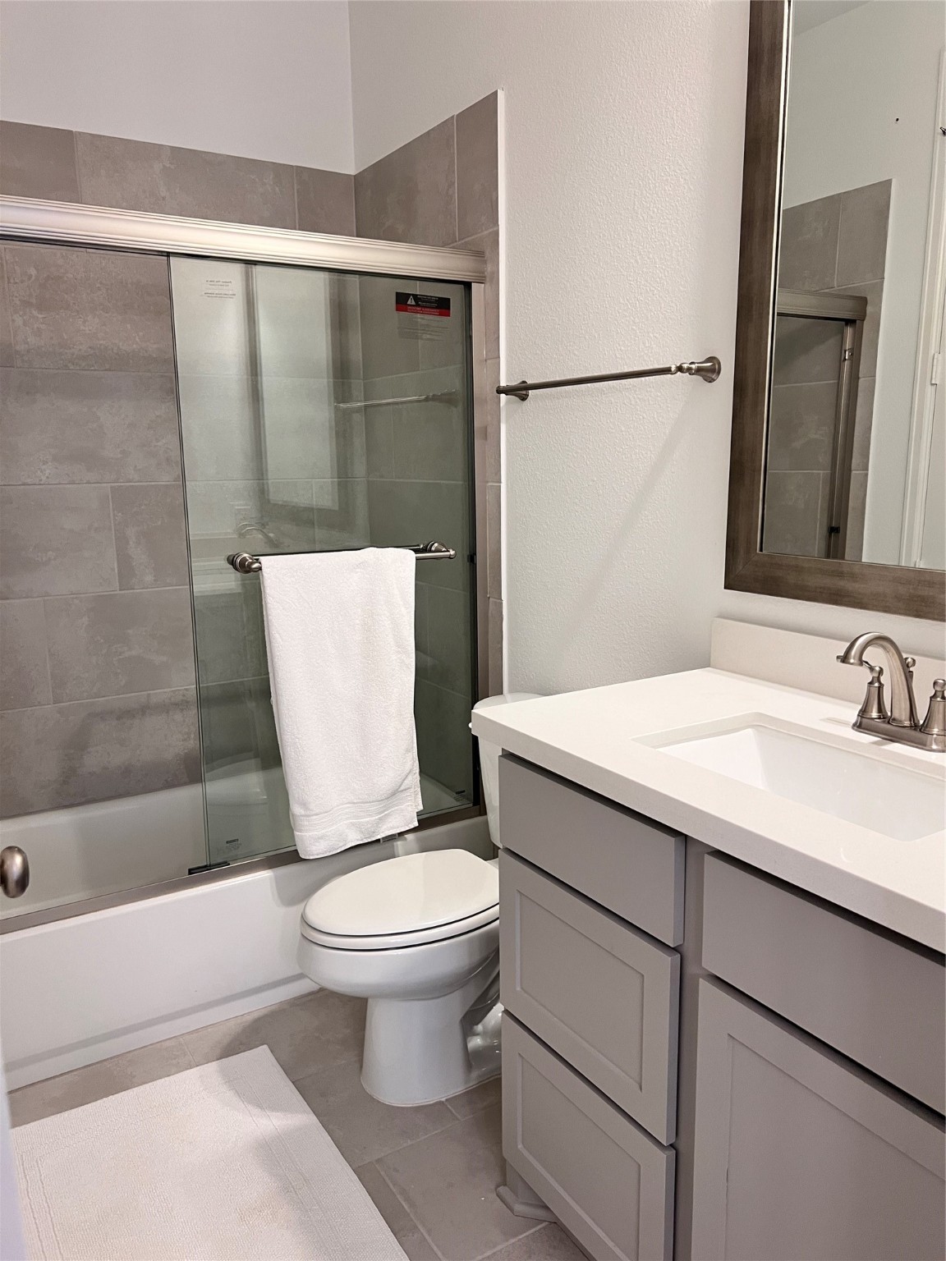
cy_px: 630
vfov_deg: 67.3
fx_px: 947
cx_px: 473
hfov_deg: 53.1
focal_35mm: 26
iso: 125
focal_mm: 5.7
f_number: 1.5
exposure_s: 1/60
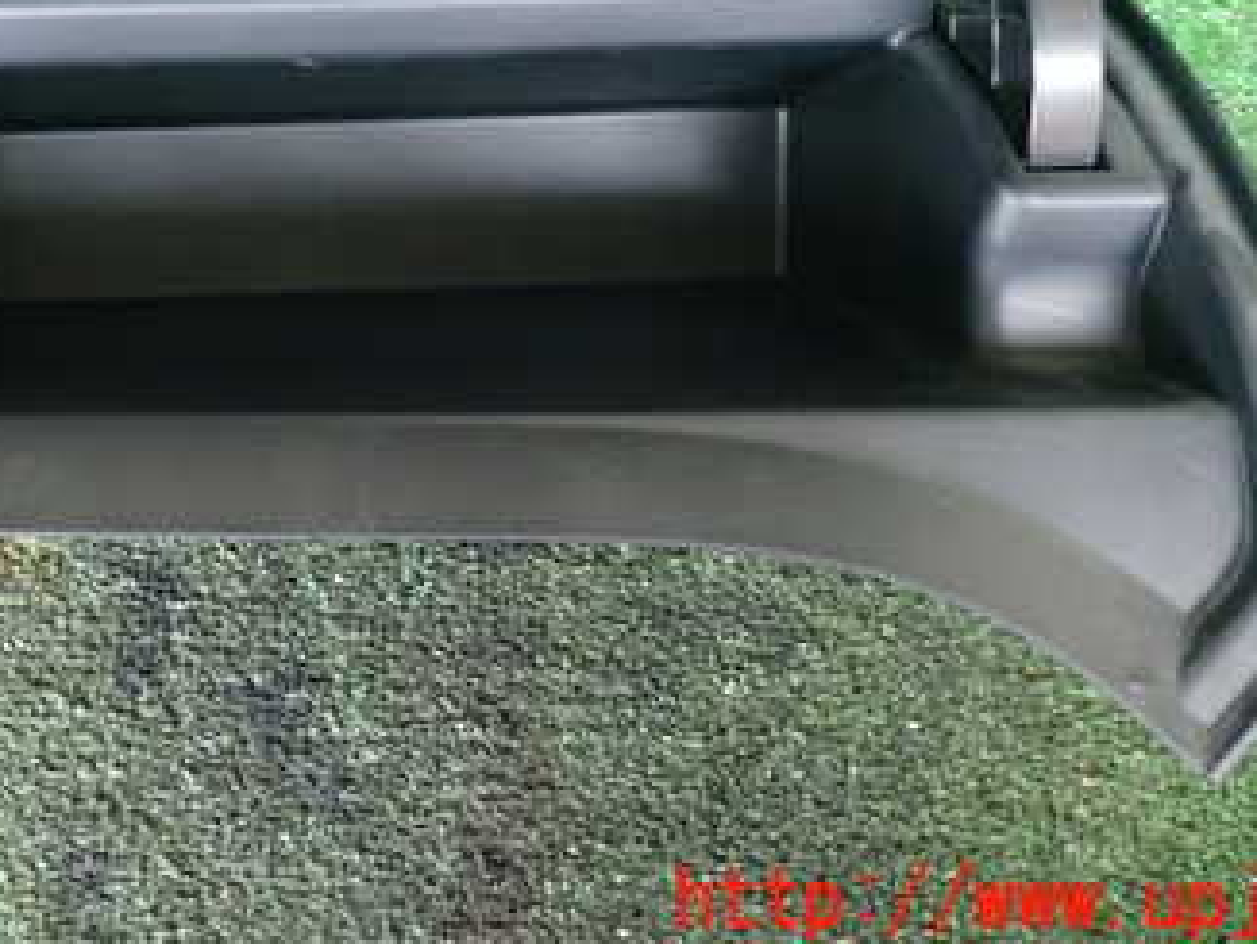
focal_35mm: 46
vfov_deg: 30.1
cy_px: 85
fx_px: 1672
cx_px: 389
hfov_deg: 40.5
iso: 400
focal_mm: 4.5
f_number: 2
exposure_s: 1/30
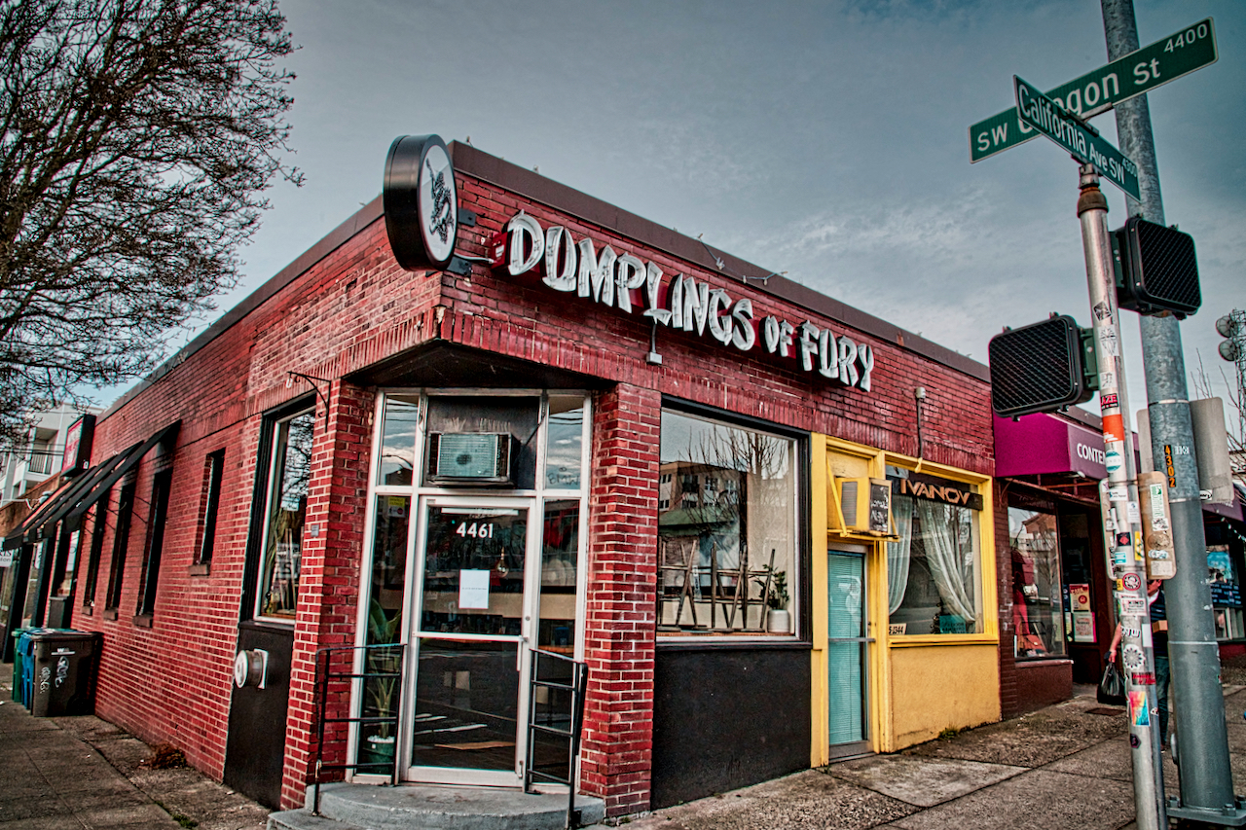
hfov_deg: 73.8
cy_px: 415
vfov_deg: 53.1
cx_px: 623
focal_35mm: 24
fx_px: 831
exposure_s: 1/1000
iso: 1250
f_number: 16
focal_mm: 24
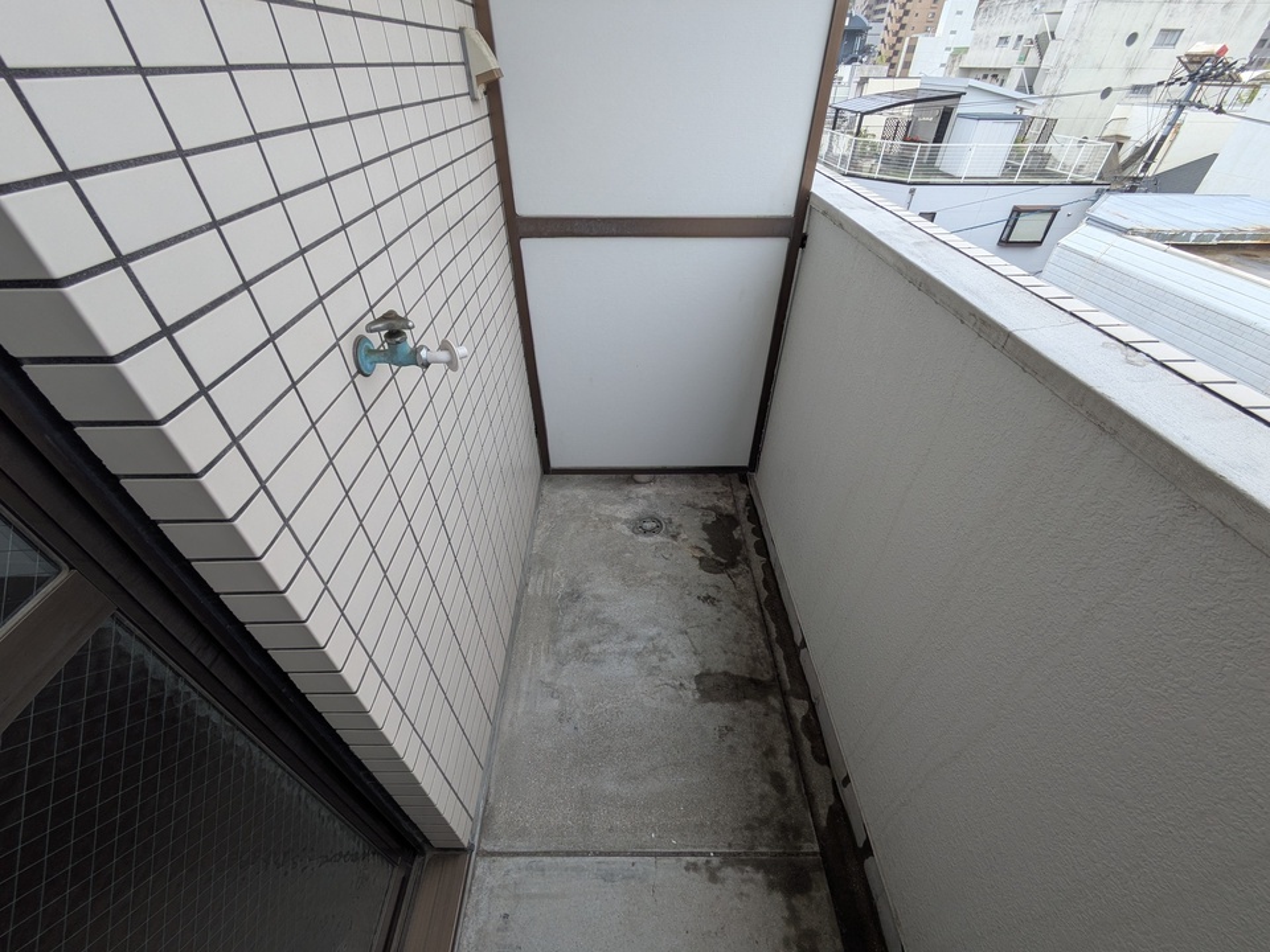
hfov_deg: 102.1
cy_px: 476
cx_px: 635
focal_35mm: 14
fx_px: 514
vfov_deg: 85.7
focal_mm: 1.83
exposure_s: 1/417
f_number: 2.2
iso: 48
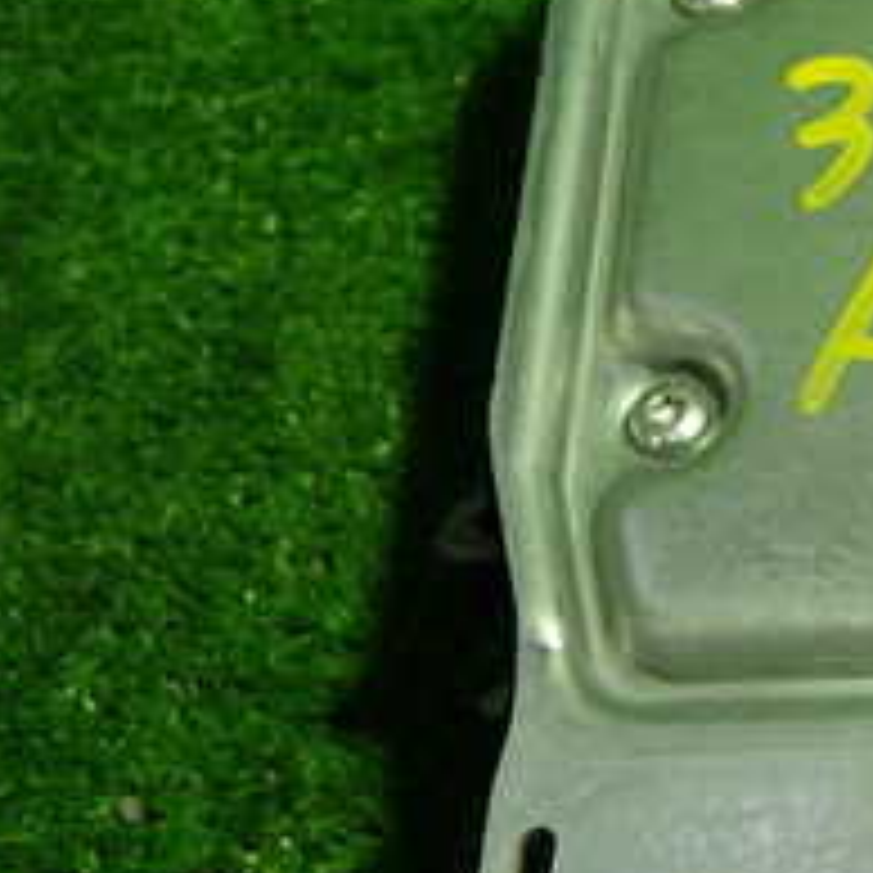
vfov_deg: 21.1
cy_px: 297
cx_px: 1228
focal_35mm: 82
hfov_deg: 19.1
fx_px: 2340
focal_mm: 5.4
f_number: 2.3
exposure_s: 1/50
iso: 200
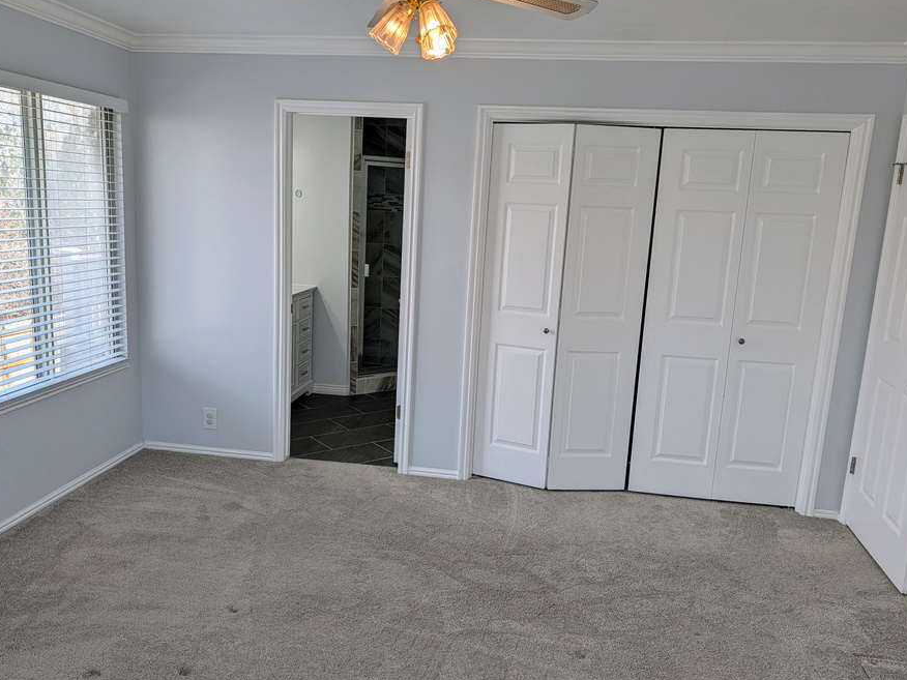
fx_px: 734
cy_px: 335
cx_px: 421
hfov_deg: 63.4
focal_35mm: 28
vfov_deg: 49.7
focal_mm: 6.9
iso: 29
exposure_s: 1/224
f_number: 1.68
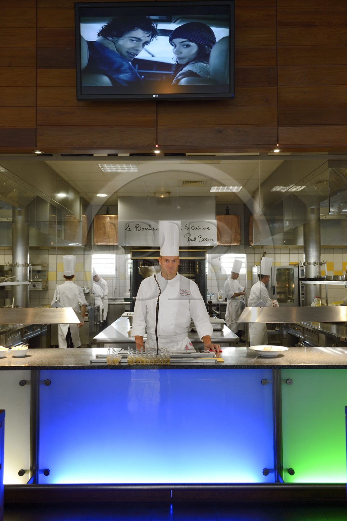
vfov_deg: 55.8
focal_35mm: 34
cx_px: 174
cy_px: 260
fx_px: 492
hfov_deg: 38.8
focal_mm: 34
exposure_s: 1/100
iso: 800
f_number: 5
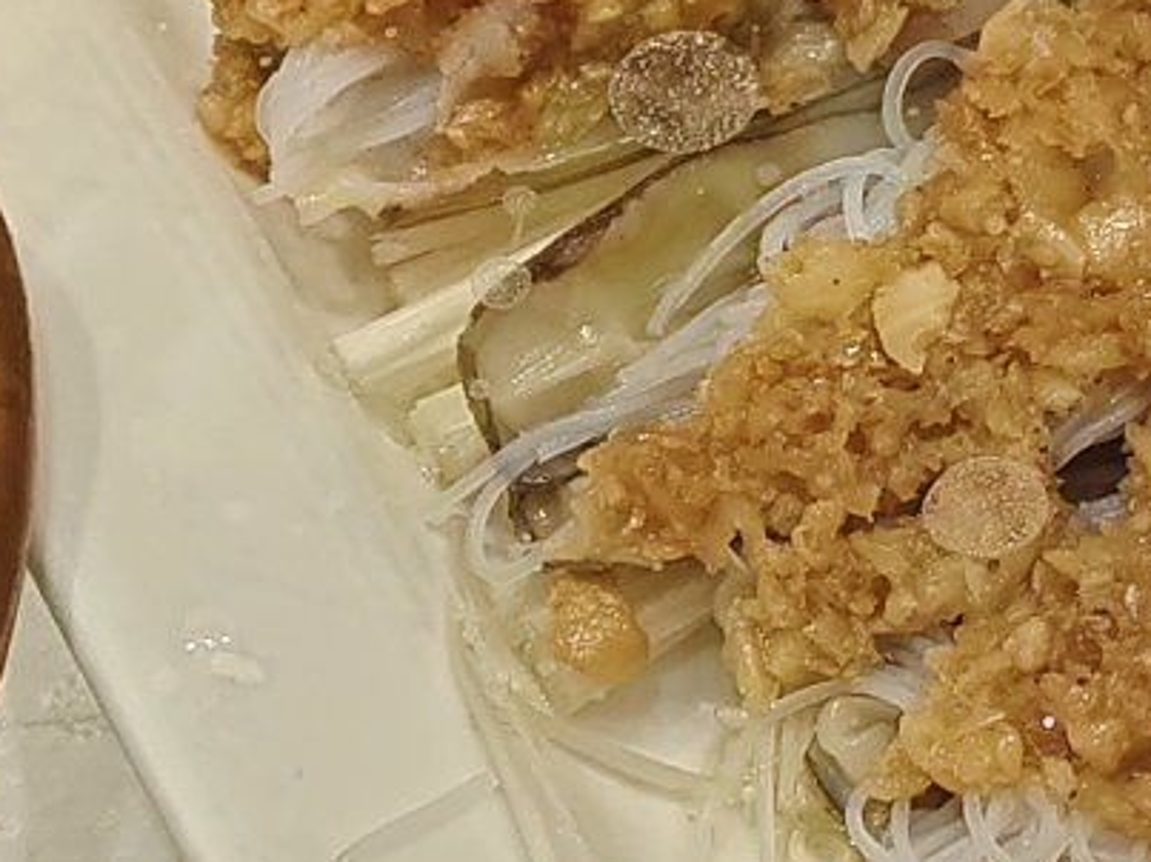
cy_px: 491
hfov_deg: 12.5
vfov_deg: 9.5
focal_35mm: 156
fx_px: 5186
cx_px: 1118
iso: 324
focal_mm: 5.56
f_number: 1.88
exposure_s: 1/101
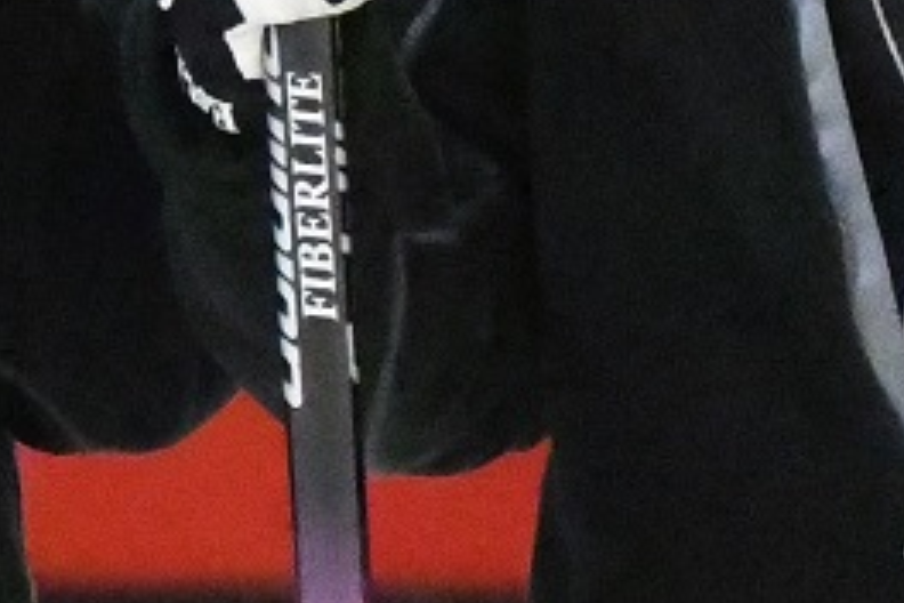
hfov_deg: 1.9
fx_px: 27921
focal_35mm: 1112
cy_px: -81
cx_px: 353
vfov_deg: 1.2
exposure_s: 1/1000
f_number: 5.6
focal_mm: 160
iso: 40000
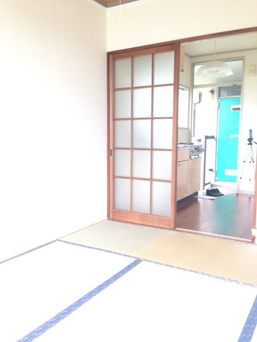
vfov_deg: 55.4
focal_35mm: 33
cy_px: 171
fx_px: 327
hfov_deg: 42.9
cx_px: 128
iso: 64
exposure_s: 1/40
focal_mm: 4.12
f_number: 2.4
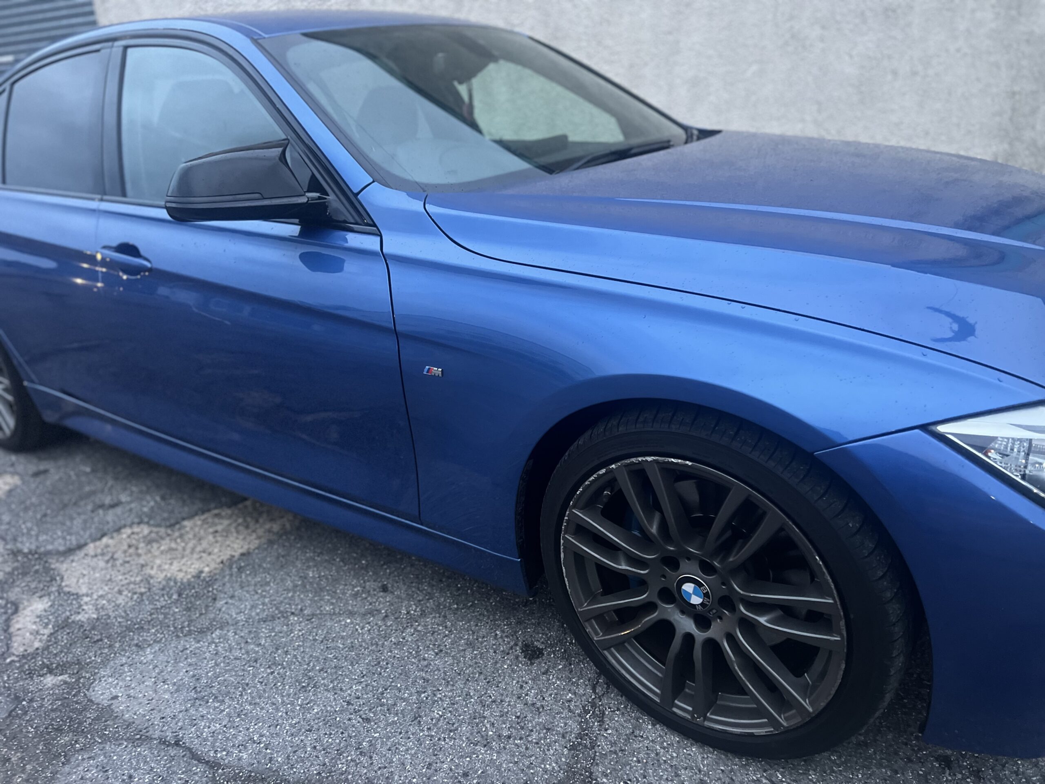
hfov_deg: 67.3
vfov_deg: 53.1
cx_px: 522
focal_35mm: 26
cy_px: 392
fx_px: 785
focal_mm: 5.7
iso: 500
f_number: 1.5
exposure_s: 1/33
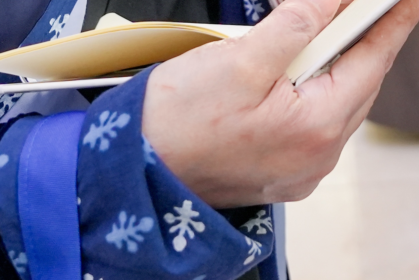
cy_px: -399
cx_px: 634
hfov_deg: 14.4
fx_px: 1548
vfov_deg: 9.2
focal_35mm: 133
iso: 1000
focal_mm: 24
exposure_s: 1/160
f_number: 4
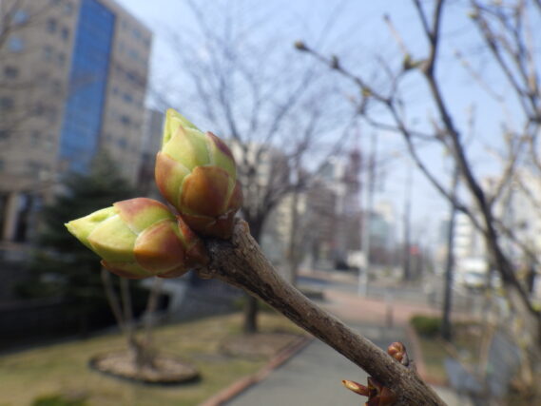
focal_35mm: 34
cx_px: 270
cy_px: 203
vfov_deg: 41.8
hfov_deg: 53.9
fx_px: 531
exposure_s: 1/500
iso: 125
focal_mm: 6.1
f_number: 4.6
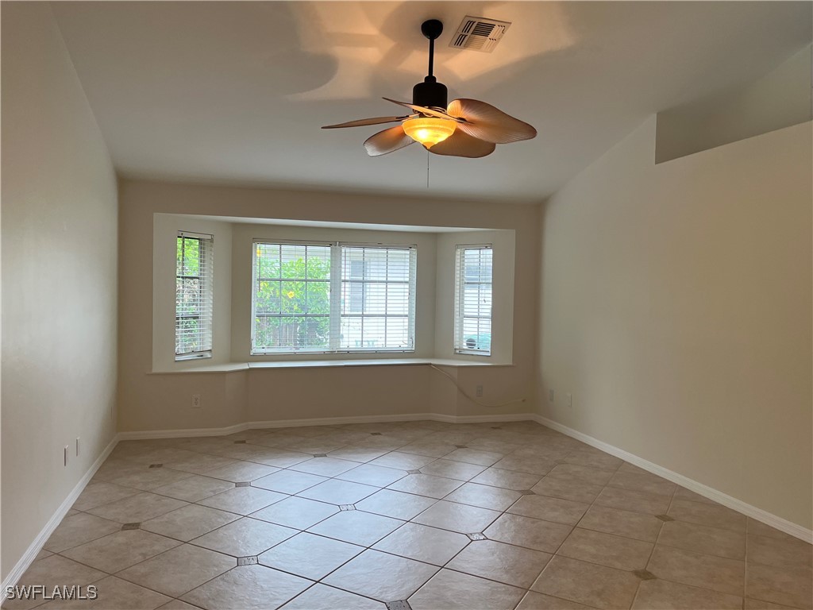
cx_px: 406
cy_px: 305
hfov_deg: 67.3
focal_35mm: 26
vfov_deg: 53.1
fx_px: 611
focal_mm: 5.1
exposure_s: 1/120
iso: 100
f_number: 1.6
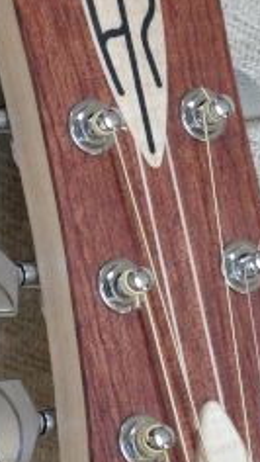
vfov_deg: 9.4
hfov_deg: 5.3
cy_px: 307
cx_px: 127
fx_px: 2803
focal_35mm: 229
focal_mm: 22.3
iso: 1000
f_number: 5.2
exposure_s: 1/80
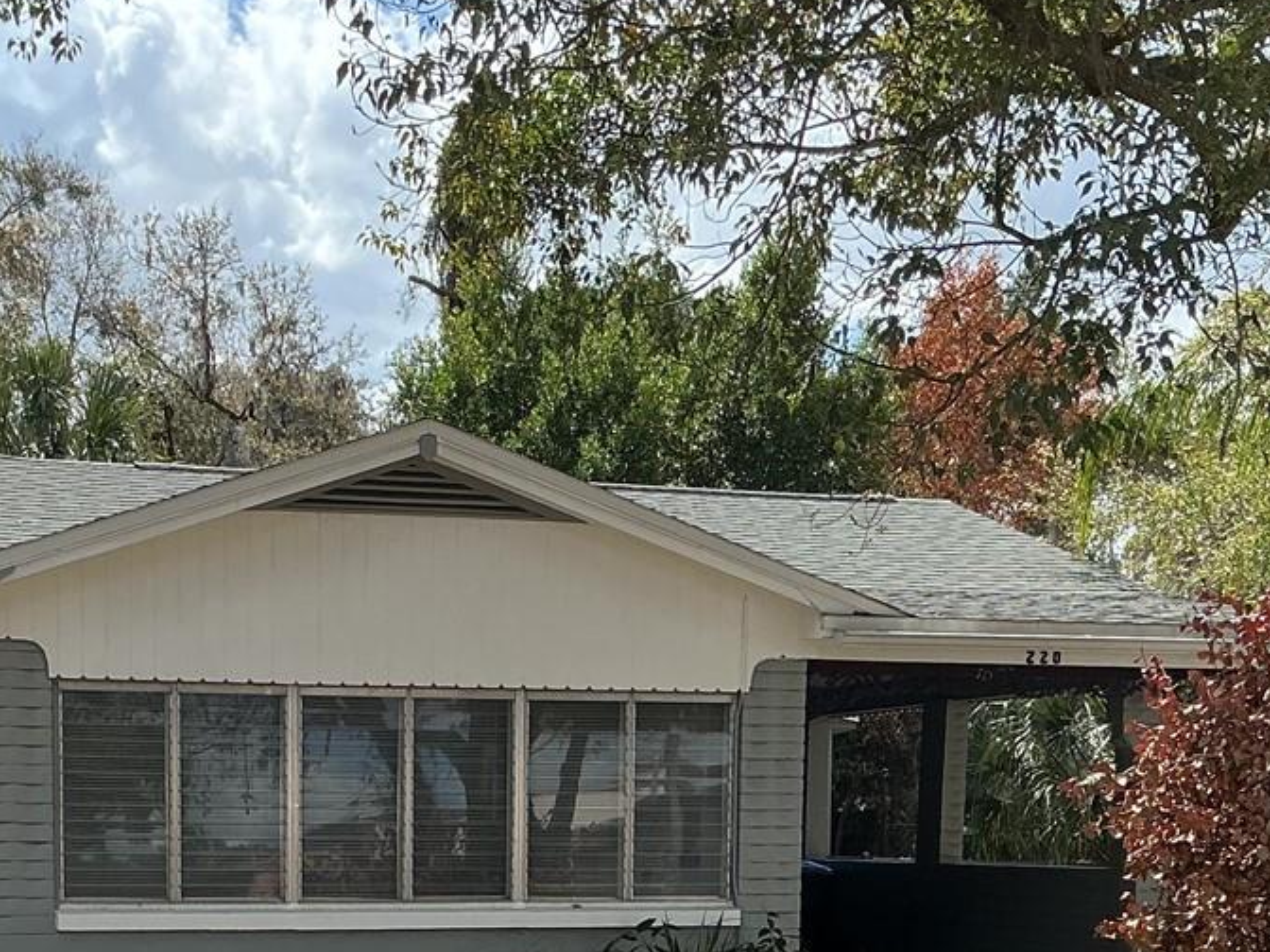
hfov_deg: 27.9
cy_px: 1077
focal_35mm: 69
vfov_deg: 20.2
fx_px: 2531
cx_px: 389
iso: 25
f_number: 1.8
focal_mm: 3
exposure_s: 1/1195
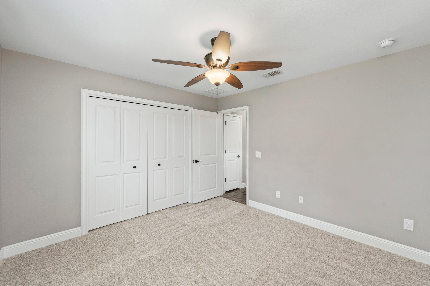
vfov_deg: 81.1
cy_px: 143
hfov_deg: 104.3
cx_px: 215
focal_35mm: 14
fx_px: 167
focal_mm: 14
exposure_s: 1/30
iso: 320
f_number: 9
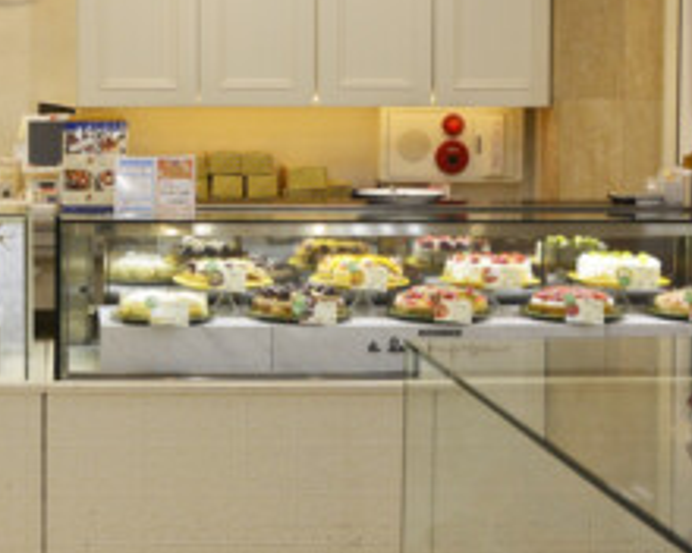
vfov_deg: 23.2
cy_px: 151
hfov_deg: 27.9
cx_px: 63
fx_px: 1337
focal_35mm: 65
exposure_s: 1/500
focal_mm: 17
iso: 400
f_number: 4
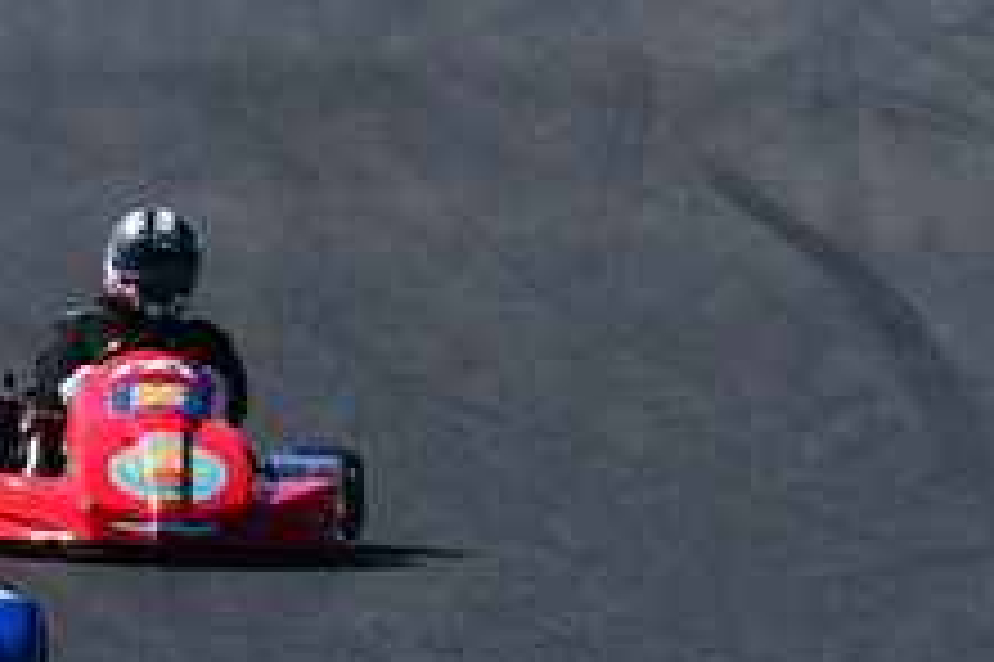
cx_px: -4
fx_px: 55511
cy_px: 302
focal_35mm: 2012
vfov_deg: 0.7
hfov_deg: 1.0
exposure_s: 1/640
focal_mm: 370
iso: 500
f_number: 13
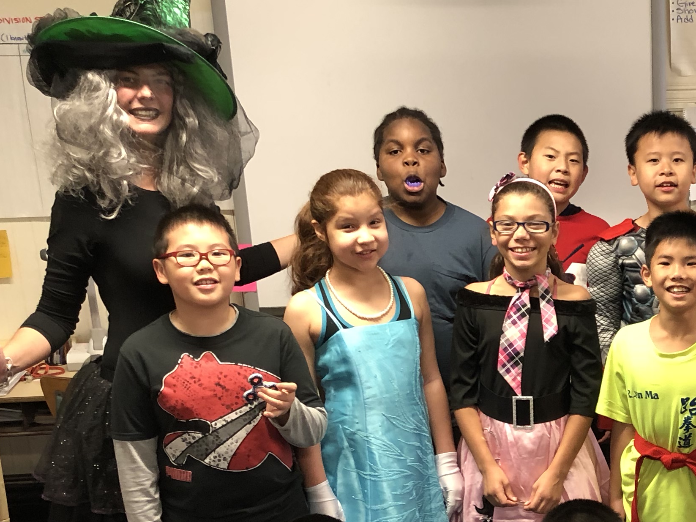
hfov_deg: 26.2
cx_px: 673
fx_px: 1427
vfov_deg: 20.3
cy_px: 484
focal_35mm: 71
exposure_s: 1/60
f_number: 1.8
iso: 125
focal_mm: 3.99
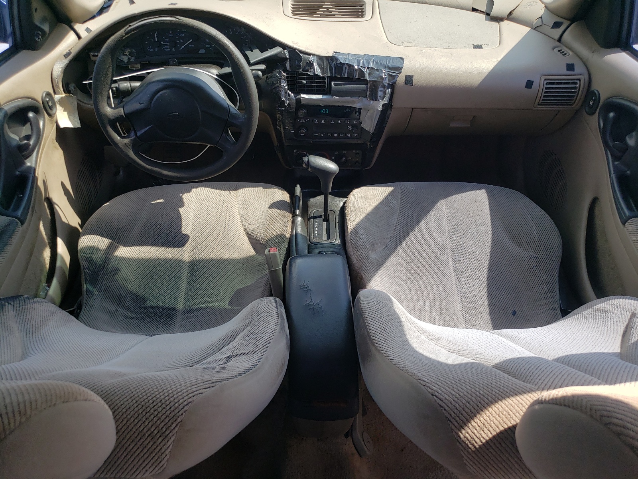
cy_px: 240
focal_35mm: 26
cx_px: 319
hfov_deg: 67.3
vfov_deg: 53.1
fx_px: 479
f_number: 1.5
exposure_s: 1/909
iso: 50
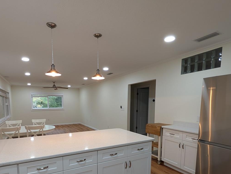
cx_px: 100
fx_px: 127
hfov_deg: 84.1
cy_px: 119
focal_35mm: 19
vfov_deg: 66.5
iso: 49
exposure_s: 1/40
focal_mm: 2.02
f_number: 1.7
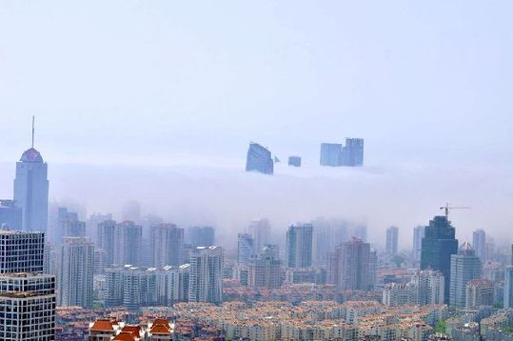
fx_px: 1708
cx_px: 256
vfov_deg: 11.4
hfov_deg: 17.1
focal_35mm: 120
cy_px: 170
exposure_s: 1/800
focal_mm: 80
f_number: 7.1
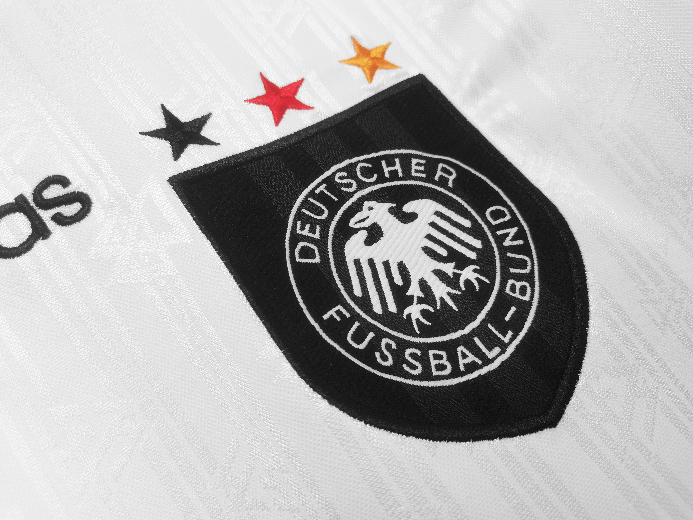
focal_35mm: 26
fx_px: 521
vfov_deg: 53.1
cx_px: 346
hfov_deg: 67.3
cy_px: 260
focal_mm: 5.58
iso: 100
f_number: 1.8
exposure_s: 1/120
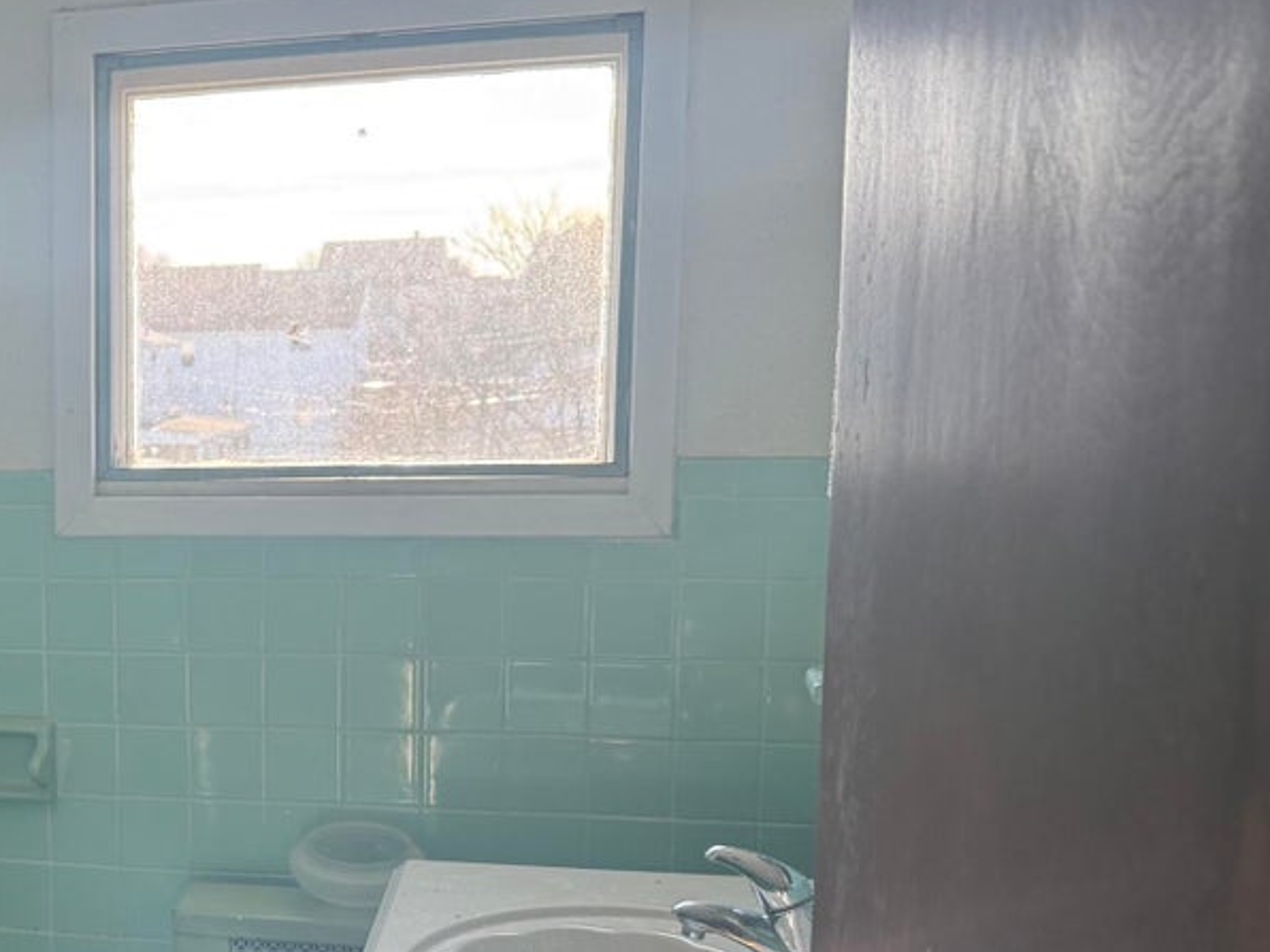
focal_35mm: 55
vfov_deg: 26.3
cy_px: 688
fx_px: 2018
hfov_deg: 31.7
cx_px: -56
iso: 160
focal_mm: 6.76
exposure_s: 1/237
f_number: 1.78
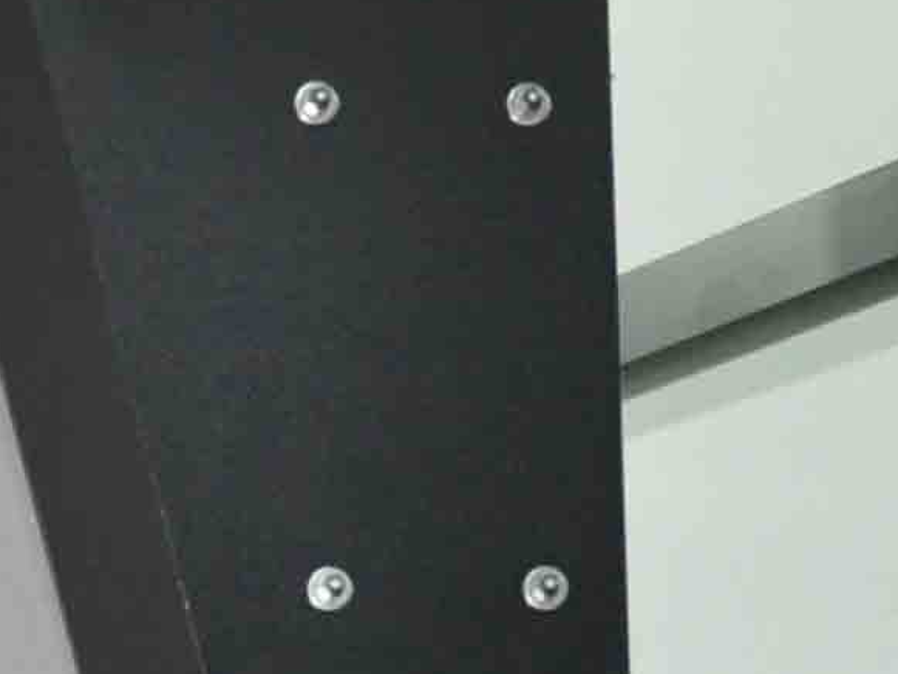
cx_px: -532
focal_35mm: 255
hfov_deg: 7.6
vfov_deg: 5.6
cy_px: 1759
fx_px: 6617
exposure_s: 1/60
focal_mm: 24
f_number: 2.8
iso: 800
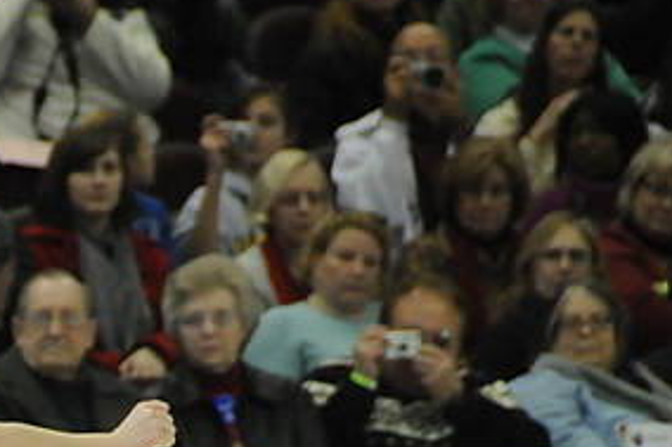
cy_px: 536
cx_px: -222
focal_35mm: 844
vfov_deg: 1.6
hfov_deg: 2.4
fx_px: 15745
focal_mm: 200
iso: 3200
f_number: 5.6
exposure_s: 1/800
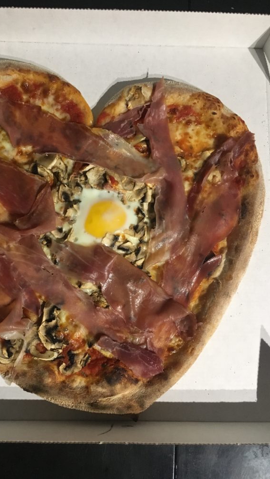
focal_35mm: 32
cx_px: 92
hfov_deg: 36.3
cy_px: 239
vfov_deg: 61.0
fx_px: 407
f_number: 2.2
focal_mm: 4.15
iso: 200
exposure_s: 1/25
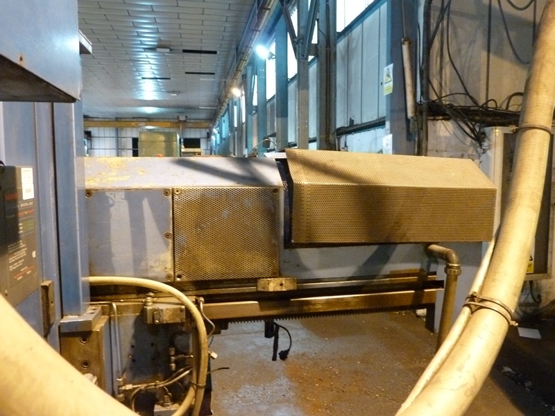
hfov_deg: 69.4
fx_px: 401
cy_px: 208
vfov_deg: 54.9
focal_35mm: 25
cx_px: 278
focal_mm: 4.1
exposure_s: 1/15
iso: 640
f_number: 3.3
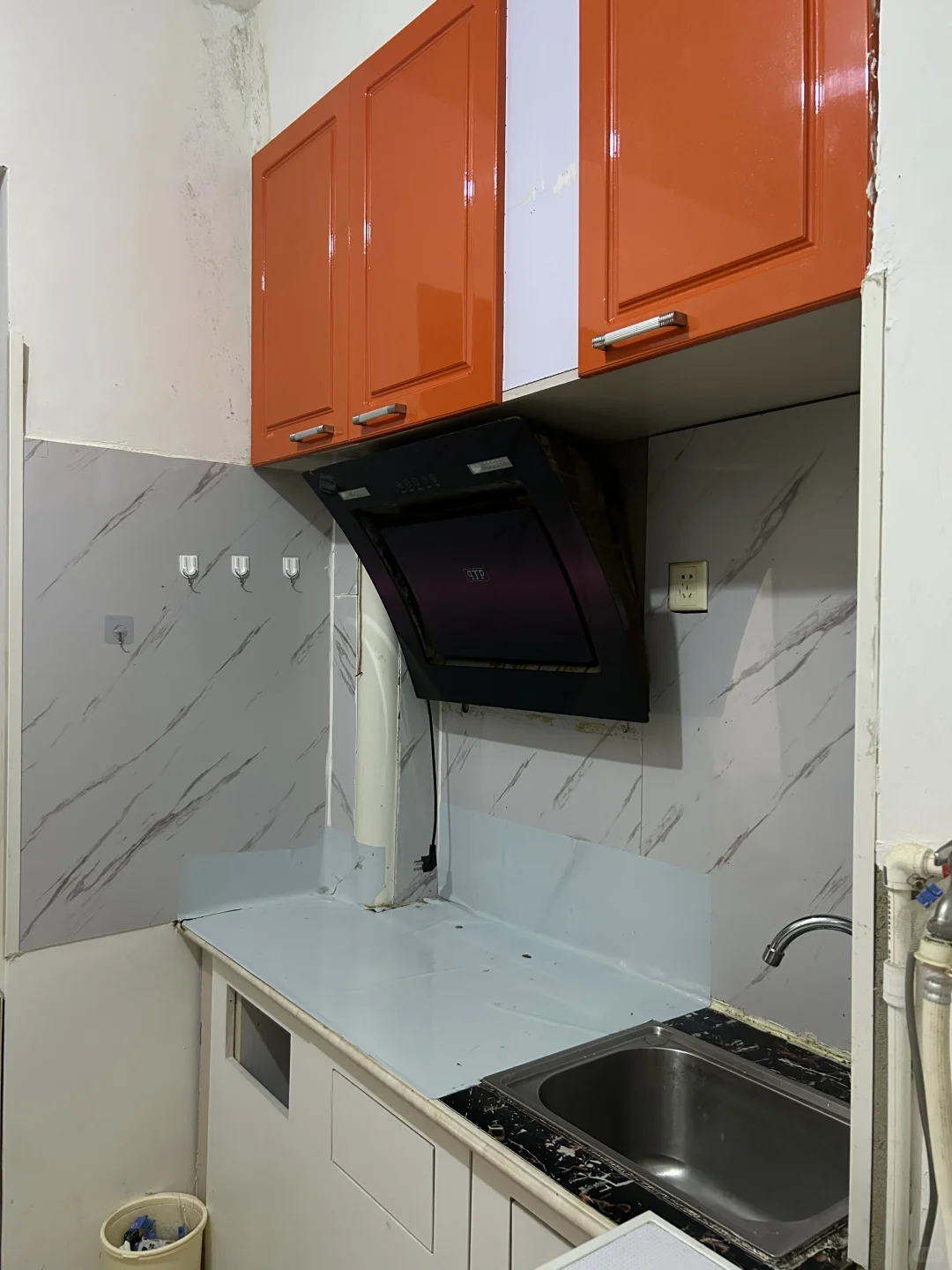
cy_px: 635
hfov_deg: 53.1
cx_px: 476
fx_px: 953
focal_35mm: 26
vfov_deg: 67.3
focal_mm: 5.7
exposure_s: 1/33
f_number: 1.5
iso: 400
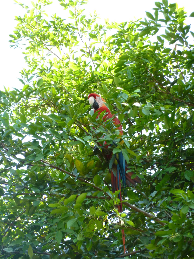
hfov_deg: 5.3
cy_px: 130
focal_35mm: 278
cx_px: 97
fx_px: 2077
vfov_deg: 7.1
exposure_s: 1/125
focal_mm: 45.7
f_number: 4.8
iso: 250
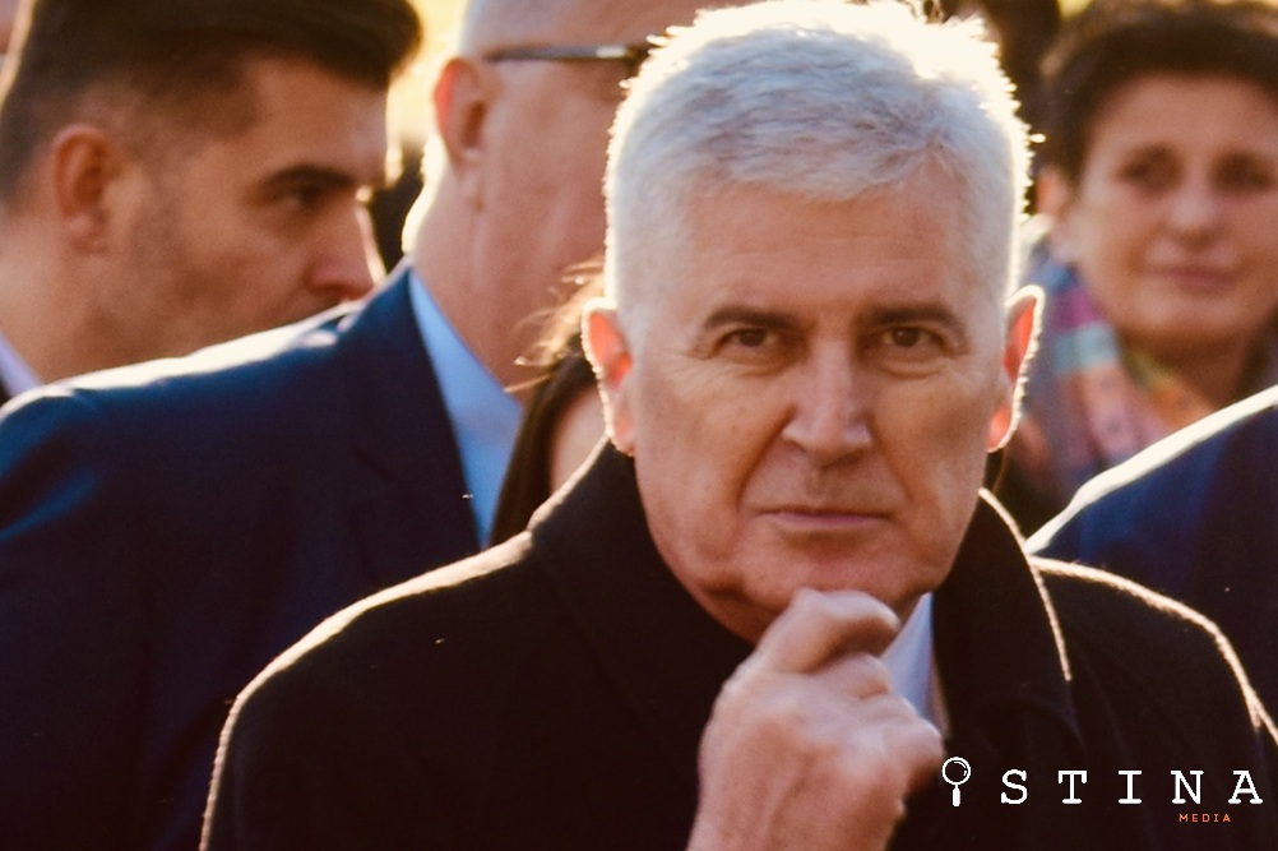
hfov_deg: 14.0
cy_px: 426
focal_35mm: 147
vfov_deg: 9.3
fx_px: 5216
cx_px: 639
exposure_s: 1/160
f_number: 4.5
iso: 100
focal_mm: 98
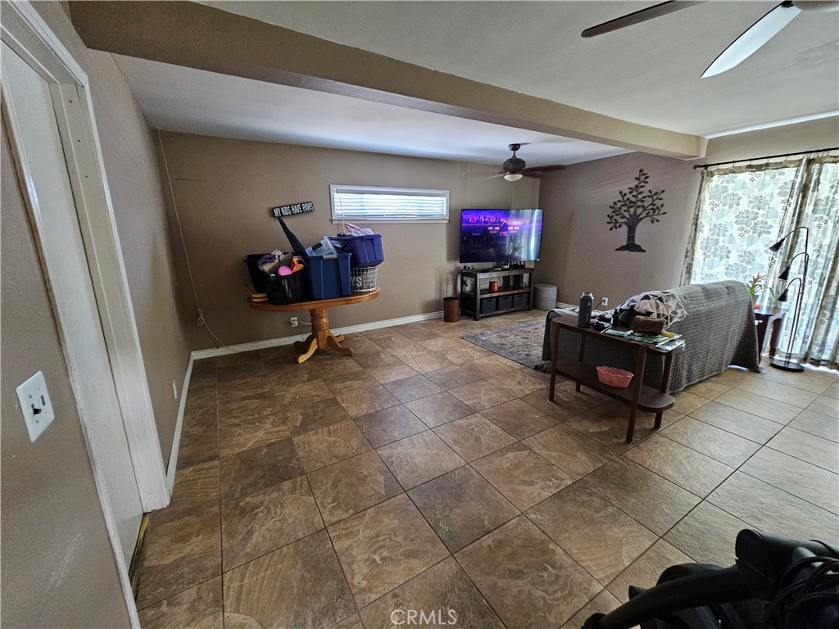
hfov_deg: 106.2
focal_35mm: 13
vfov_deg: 89.9
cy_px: 314
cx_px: 420
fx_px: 315
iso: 640
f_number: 2.2
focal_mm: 2.2
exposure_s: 1/30
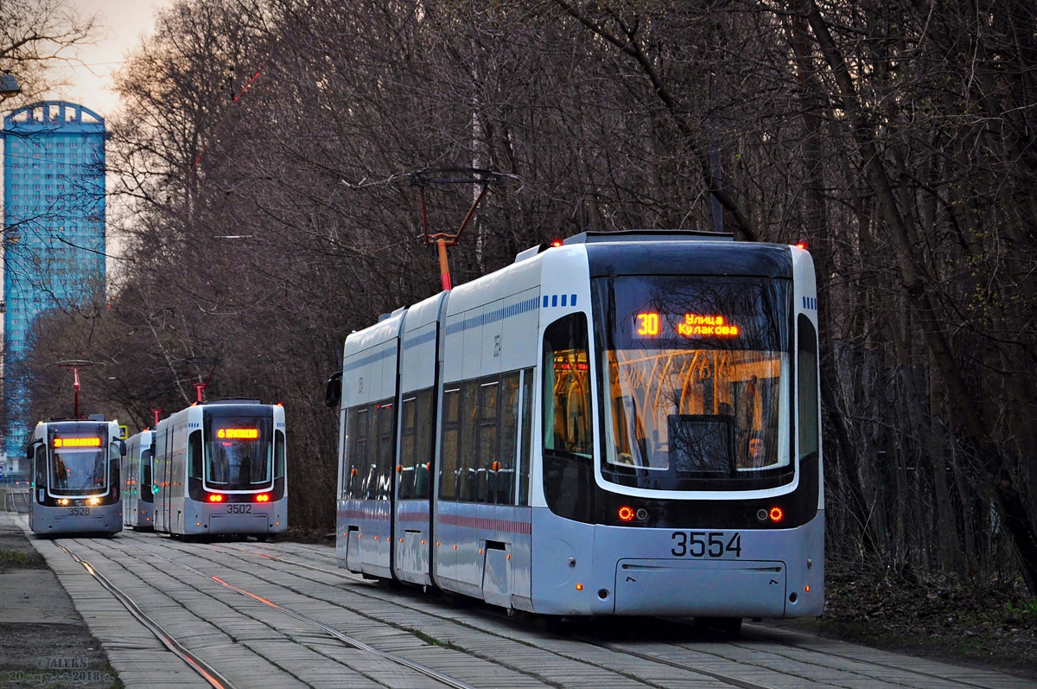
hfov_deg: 16.1
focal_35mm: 128
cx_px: 518
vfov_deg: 10.7
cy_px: 344
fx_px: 3668
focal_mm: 85
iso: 720
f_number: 5.6
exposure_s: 1/125
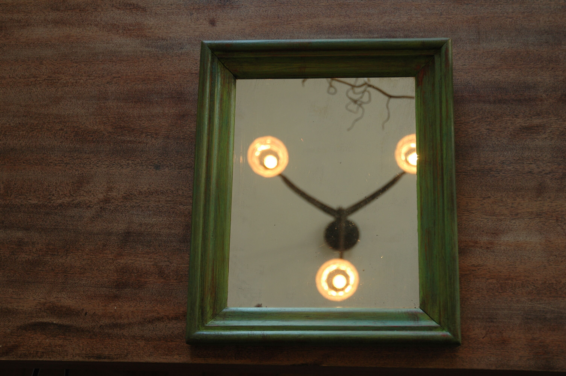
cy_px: 188
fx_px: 895
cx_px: 283
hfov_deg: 35.1
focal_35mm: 57
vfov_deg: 23.7
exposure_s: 1/40
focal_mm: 38
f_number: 4.2
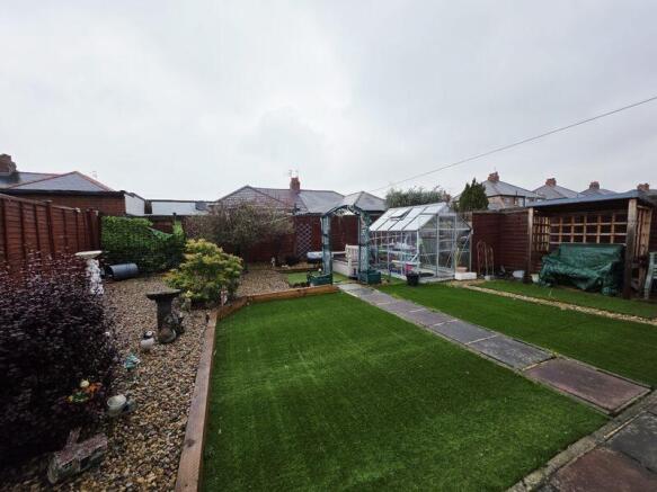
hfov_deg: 106.2
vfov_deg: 89.9
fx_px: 247
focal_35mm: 13
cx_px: 328
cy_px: 246
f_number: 1.9
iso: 32
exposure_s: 1/120
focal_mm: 2.2
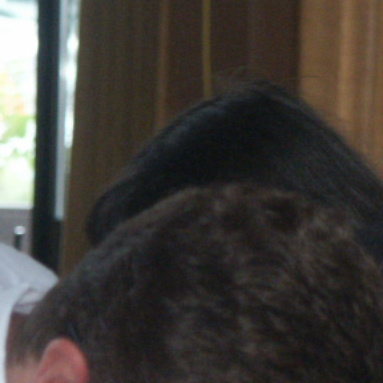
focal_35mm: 570
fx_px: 7135
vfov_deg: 3.1
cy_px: 346
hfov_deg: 3.1
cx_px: 735
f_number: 3.5
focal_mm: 36.67
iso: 200
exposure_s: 1/125
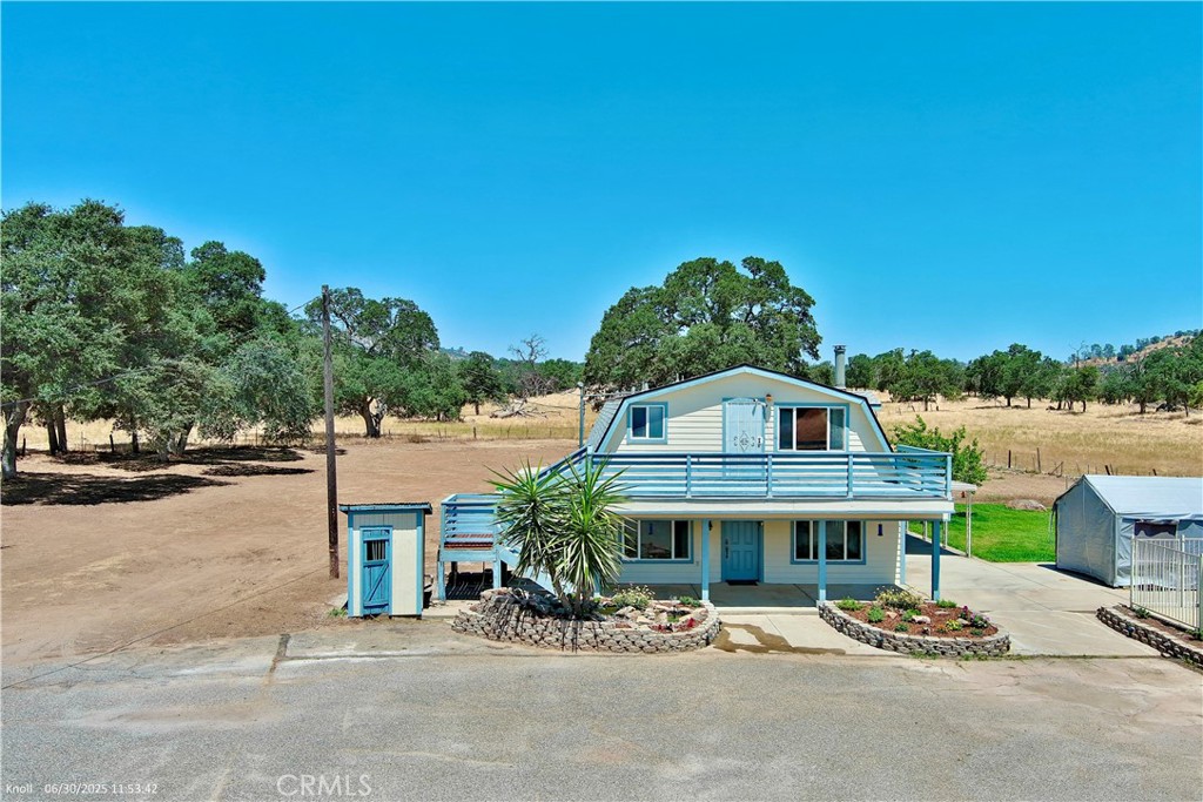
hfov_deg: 63.7
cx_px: 602
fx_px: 969
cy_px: 401
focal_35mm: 29
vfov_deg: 45.0
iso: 100
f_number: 2.8
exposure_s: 1/420
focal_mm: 10.57
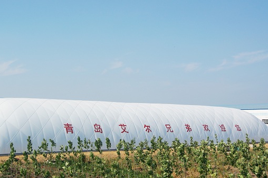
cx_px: 97
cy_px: 73
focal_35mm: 52
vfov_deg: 25.9
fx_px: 386
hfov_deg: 37.9
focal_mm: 22
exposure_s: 1/1250
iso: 100
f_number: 5.6
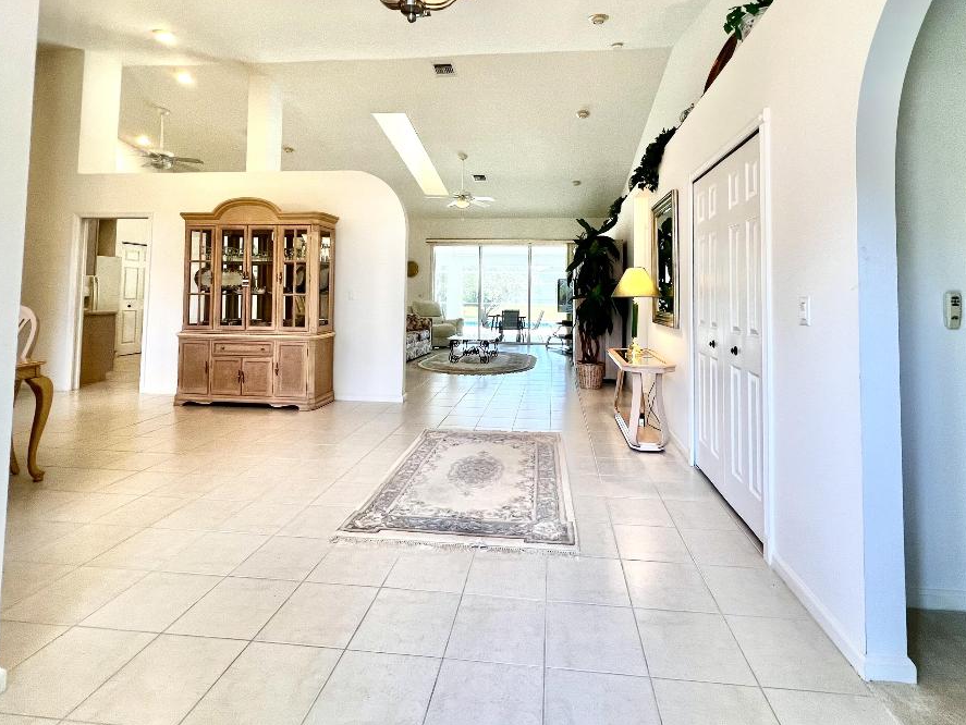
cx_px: 510
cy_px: 309
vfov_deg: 81.3
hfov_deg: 98.1
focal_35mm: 15
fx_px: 419
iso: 80
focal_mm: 1.57
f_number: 1.8
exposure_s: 1/120
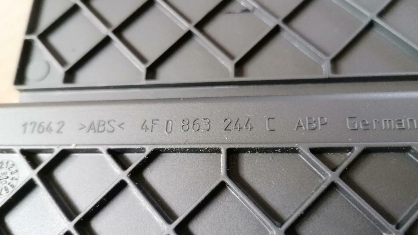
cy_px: 117
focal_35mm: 30
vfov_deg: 38.9
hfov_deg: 64.3
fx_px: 332
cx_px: 209
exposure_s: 1/50
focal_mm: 4.75
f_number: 1.8
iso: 400
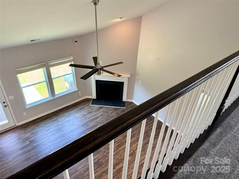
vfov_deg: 56.8
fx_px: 166
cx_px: 120
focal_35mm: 24
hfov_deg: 71.6
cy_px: 90
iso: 200
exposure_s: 1/120
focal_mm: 6.76
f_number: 1.78
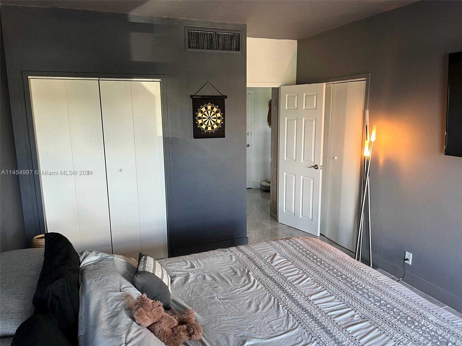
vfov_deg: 53.1
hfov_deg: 67.3
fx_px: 347
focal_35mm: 26
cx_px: 231
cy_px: 173
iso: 125
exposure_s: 1/60
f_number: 1.6
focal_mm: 5.1
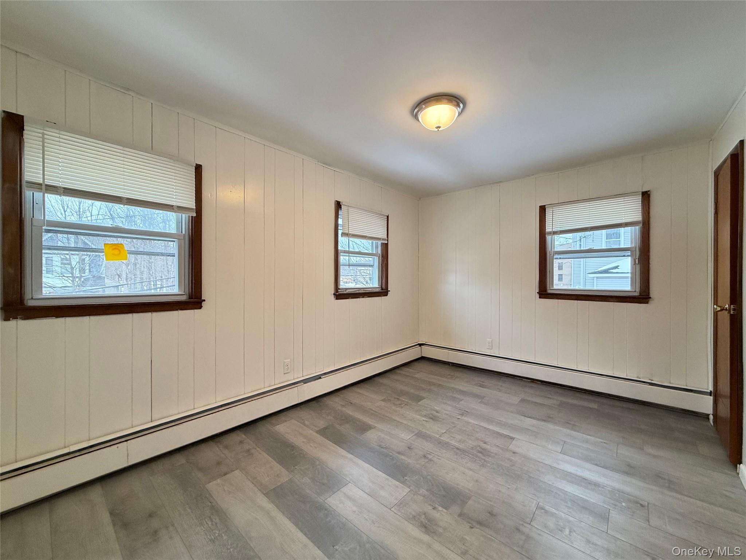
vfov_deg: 85.7
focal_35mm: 14
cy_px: 280
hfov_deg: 102.1
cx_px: 373
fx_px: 302
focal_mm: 2.22
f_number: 2.2
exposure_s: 1/60
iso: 160
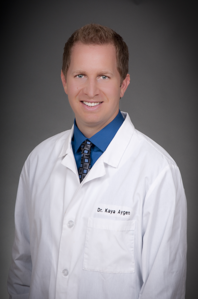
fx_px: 807
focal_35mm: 98
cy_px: 150
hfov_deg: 14.0
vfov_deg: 21.0
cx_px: 99
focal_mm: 65
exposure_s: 1/250
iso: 200
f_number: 6.3
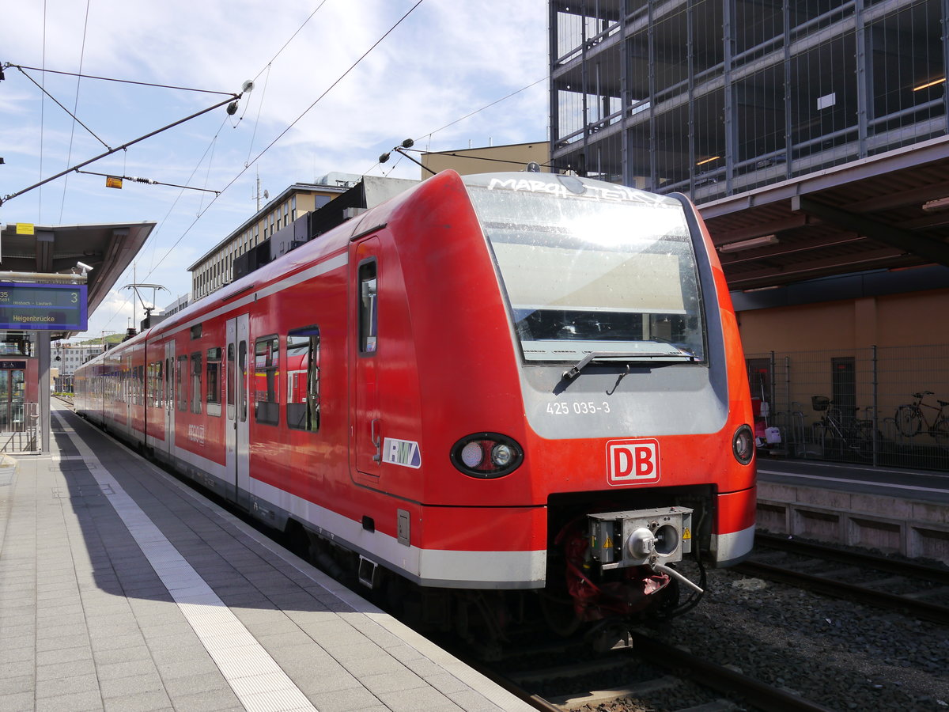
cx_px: 474
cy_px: 356
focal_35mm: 36
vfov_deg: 39.7
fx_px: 987
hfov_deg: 51.4
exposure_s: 1/320
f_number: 8
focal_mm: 18
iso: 160
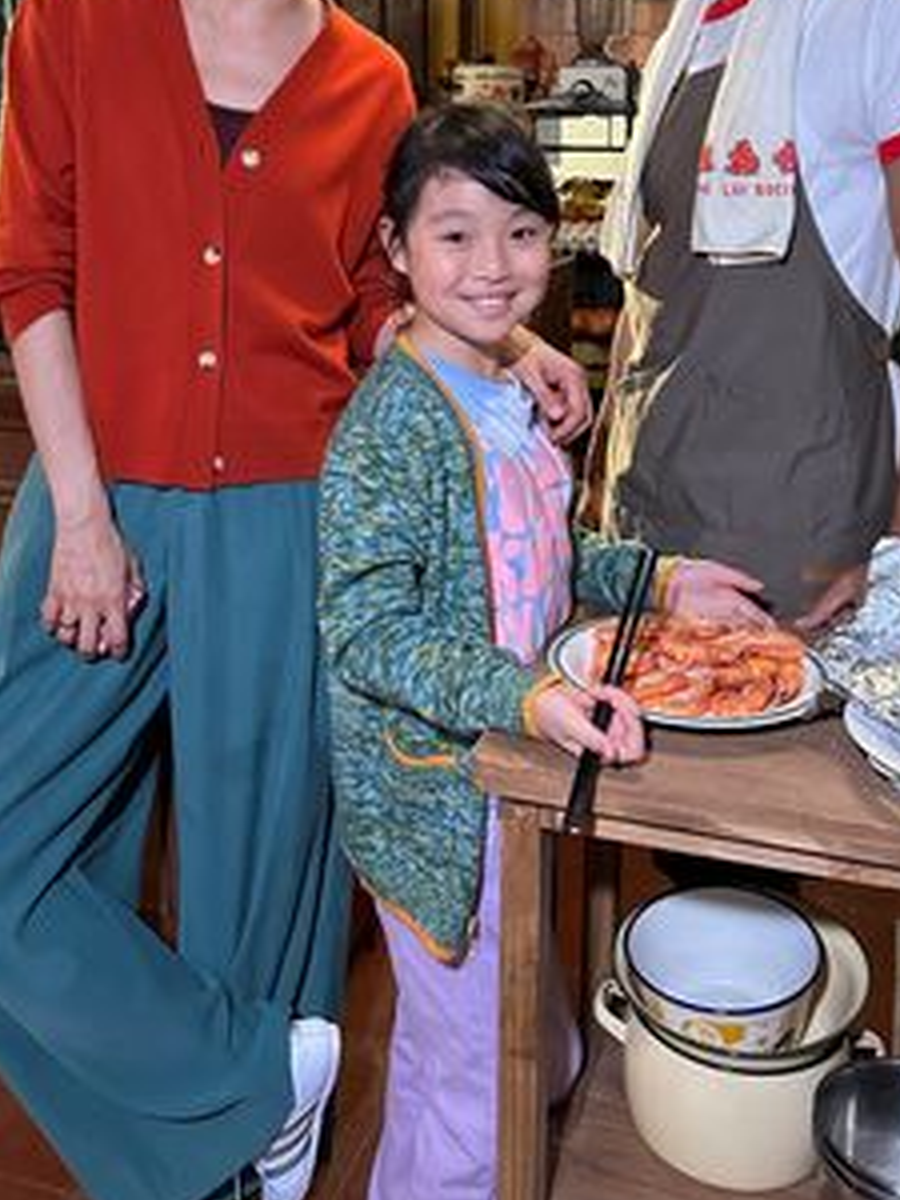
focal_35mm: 36
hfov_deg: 39.6
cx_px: 480
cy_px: 392
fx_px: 1248
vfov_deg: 50.4
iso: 1000
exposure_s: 1/42
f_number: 1.78
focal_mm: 6.86
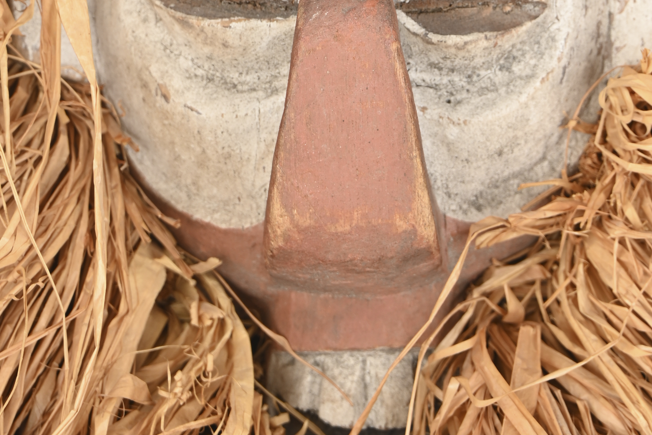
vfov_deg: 4.8
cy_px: 2
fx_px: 5143
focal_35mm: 284
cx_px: 373
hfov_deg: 7.3
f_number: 8
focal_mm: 120
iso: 200
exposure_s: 1/200
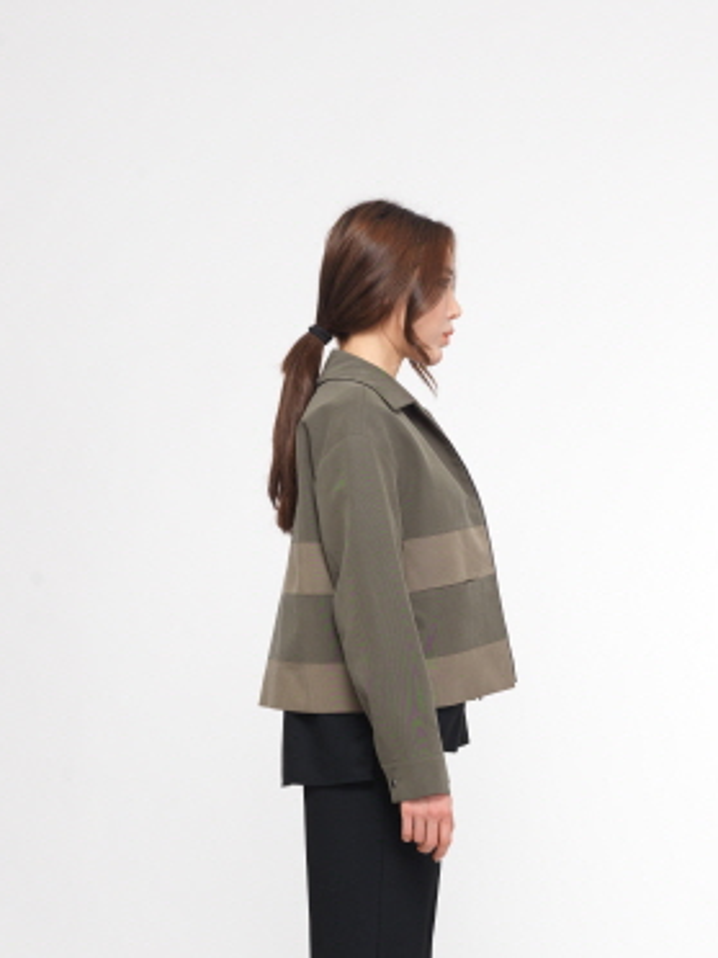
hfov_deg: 14.8
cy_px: 664
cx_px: 378
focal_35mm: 100
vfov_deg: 19.6
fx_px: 2766
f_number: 9
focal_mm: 80
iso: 100
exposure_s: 1/250
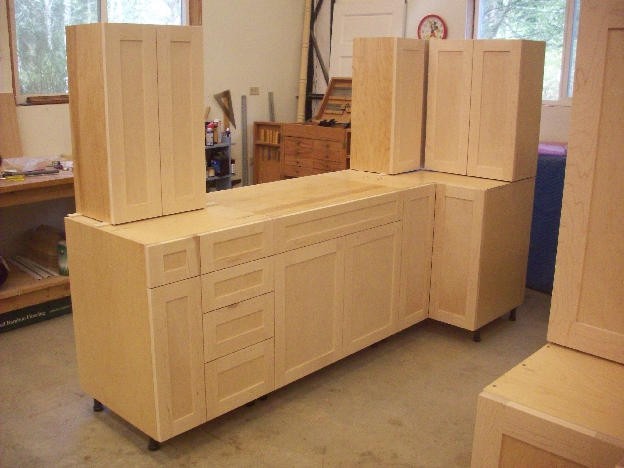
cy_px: 234
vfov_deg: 38.7
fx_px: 667
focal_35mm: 37
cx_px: 312
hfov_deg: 50.1
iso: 347
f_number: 2.8
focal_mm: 6.2
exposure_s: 1/128
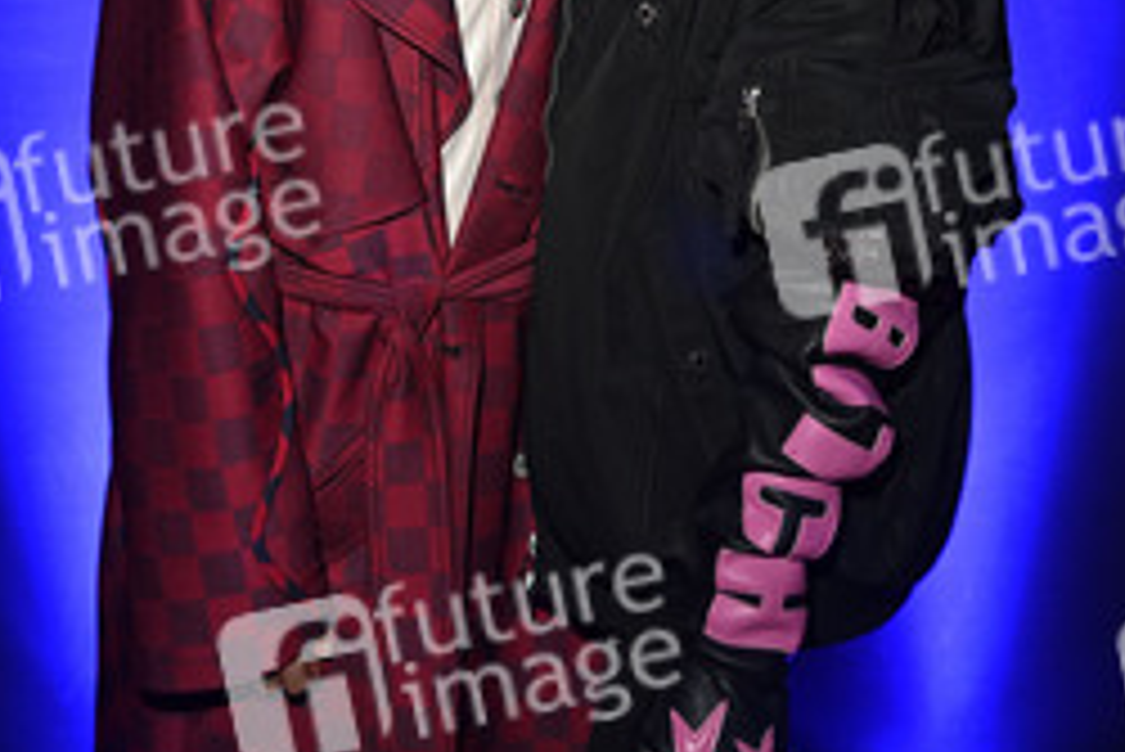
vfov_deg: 26.5
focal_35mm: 48
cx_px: 580
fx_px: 1501
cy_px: -14
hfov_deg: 41.1
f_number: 5.6
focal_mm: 30
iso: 2000
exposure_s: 1/40
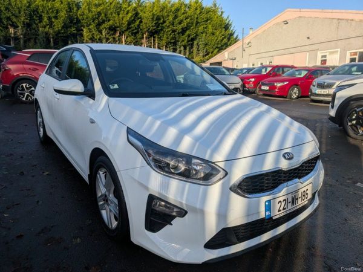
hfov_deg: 71.6
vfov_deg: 56.8
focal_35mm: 24
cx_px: 182
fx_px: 252
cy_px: 136
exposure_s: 1/5682
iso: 19
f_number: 1.68
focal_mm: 6.9
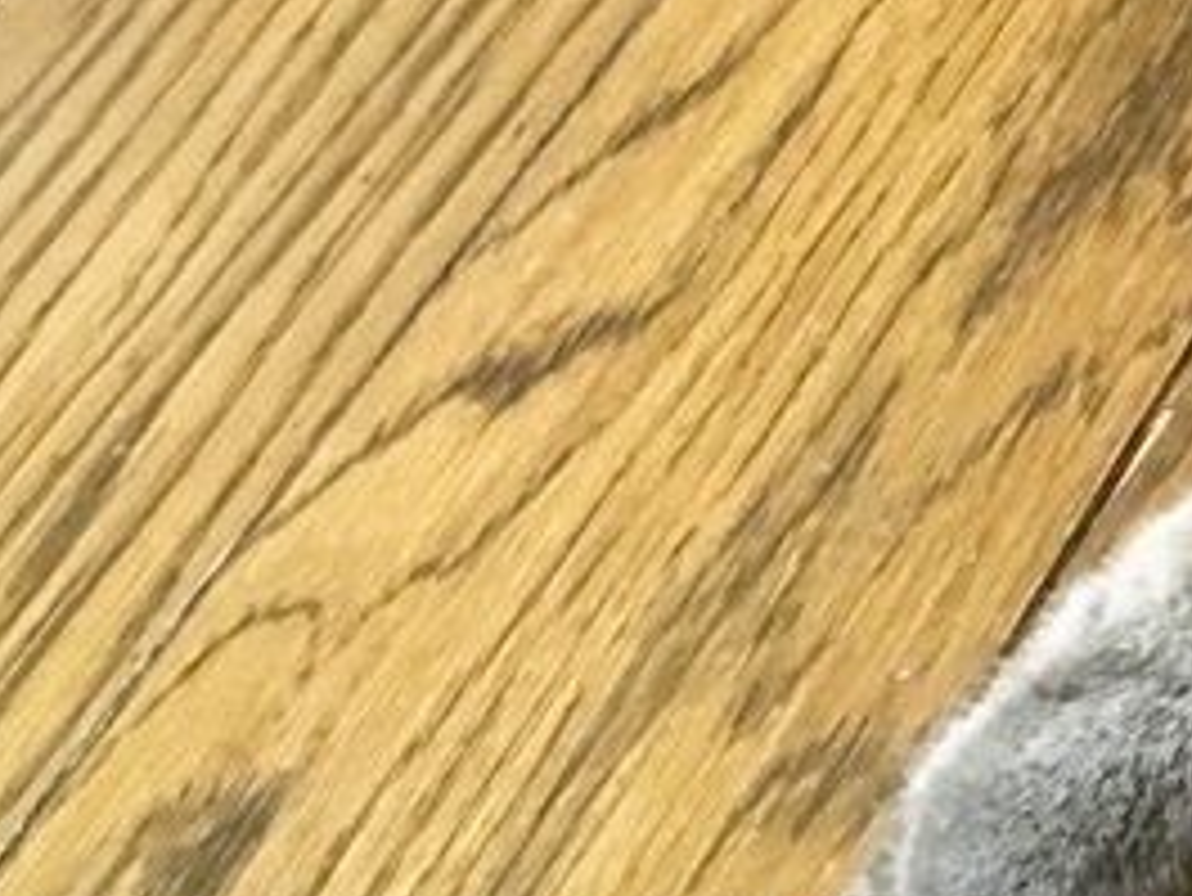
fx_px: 3858
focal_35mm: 112
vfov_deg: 12.9
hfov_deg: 15.4
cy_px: -189
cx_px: 2060
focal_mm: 4.15
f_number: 2.2
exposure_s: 1/15
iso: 320
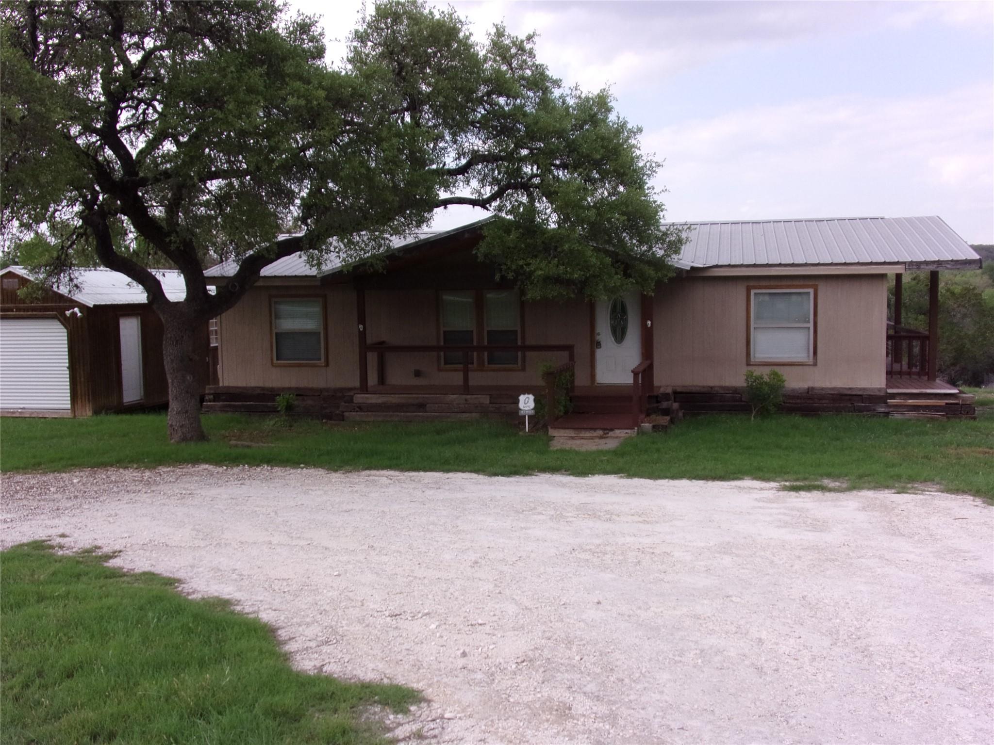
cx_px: 497
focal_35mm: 33
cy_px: 372
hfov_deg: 55.4
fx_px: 948
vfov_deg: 42.9
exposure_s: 1/500
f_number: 3.7
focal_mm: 5.9
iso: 80
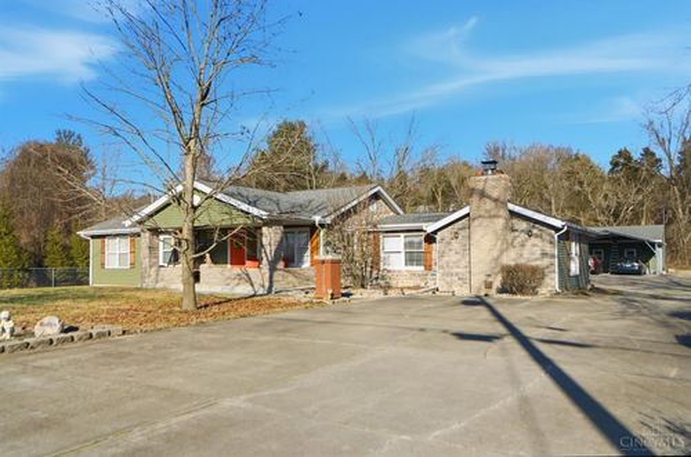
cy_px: 228
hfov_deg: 67.5
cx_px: 346
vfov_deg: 47.7
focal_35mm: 27
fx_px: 517
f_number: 4
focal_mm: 18
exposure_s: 1/8000
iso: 100
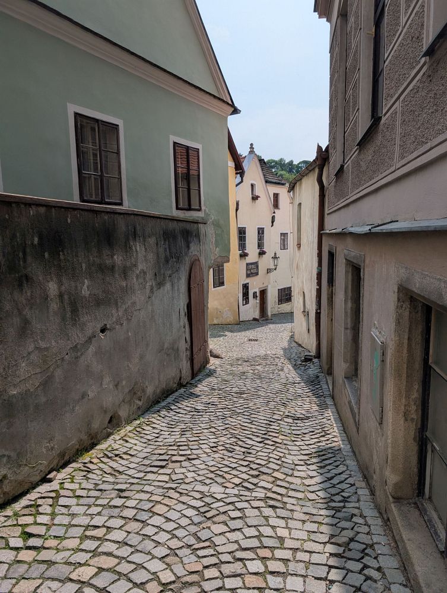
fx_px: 412
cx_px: 224
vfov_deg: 71.5
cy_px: 296
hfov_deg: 56.9
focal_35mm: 24
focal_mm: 6.9
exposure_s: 1/2208
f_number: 1.68
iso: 20
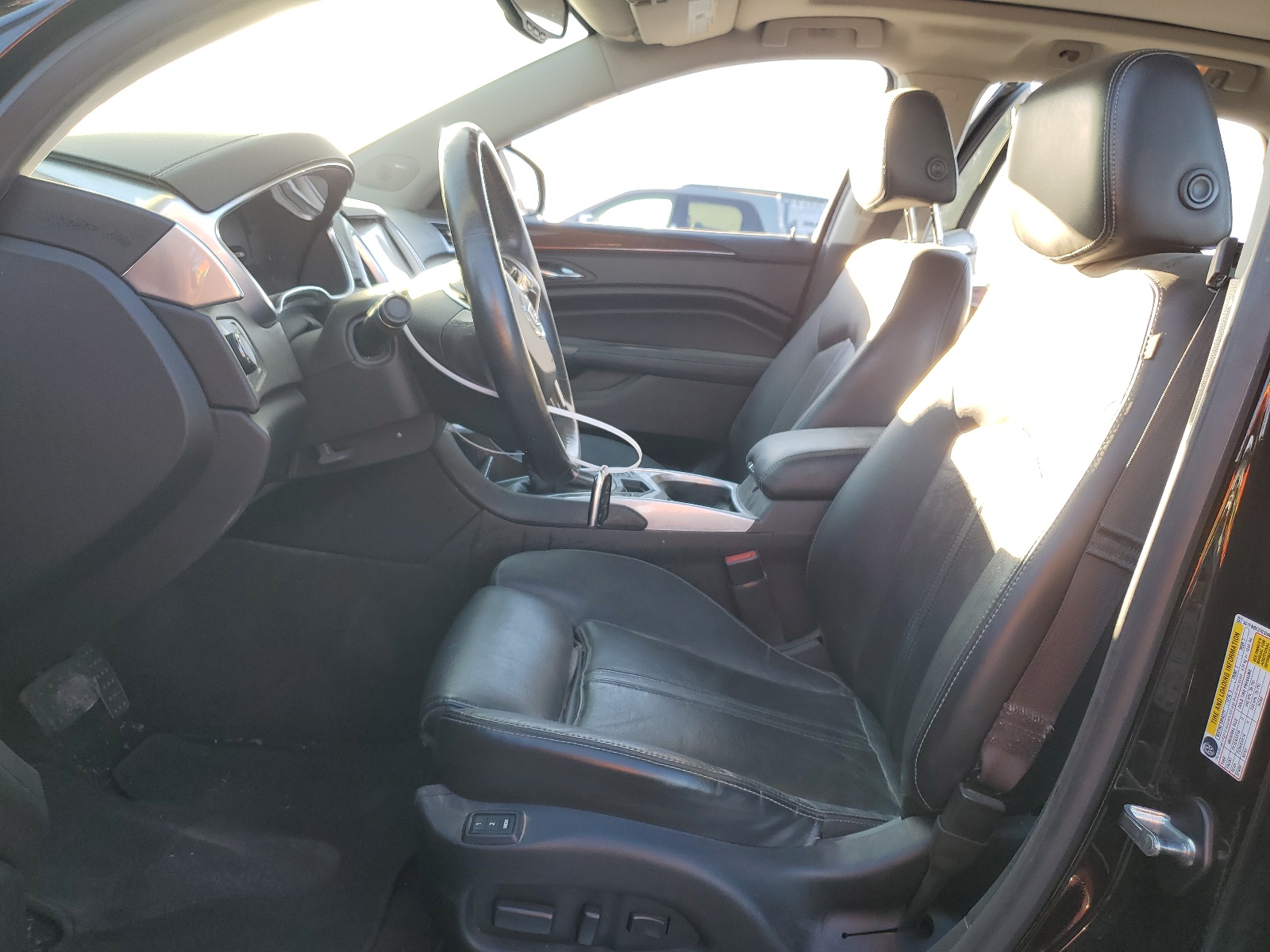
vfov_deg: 53.1
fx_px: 954
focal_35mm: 26
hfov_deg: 67.3
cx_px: 635
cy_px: 476
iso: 50
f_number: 1.5
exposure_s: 1/167
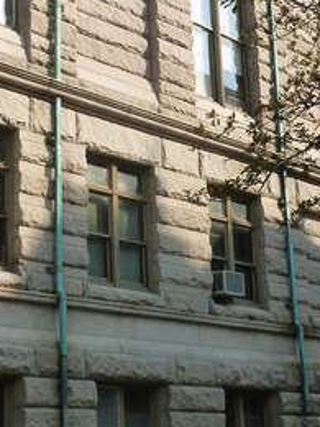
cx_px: 205
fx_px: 1060
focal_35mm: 86
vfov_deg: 22.5
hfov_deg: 17.1
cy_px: 90
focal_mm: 5
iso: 160
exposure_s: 1/800
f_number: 3.3
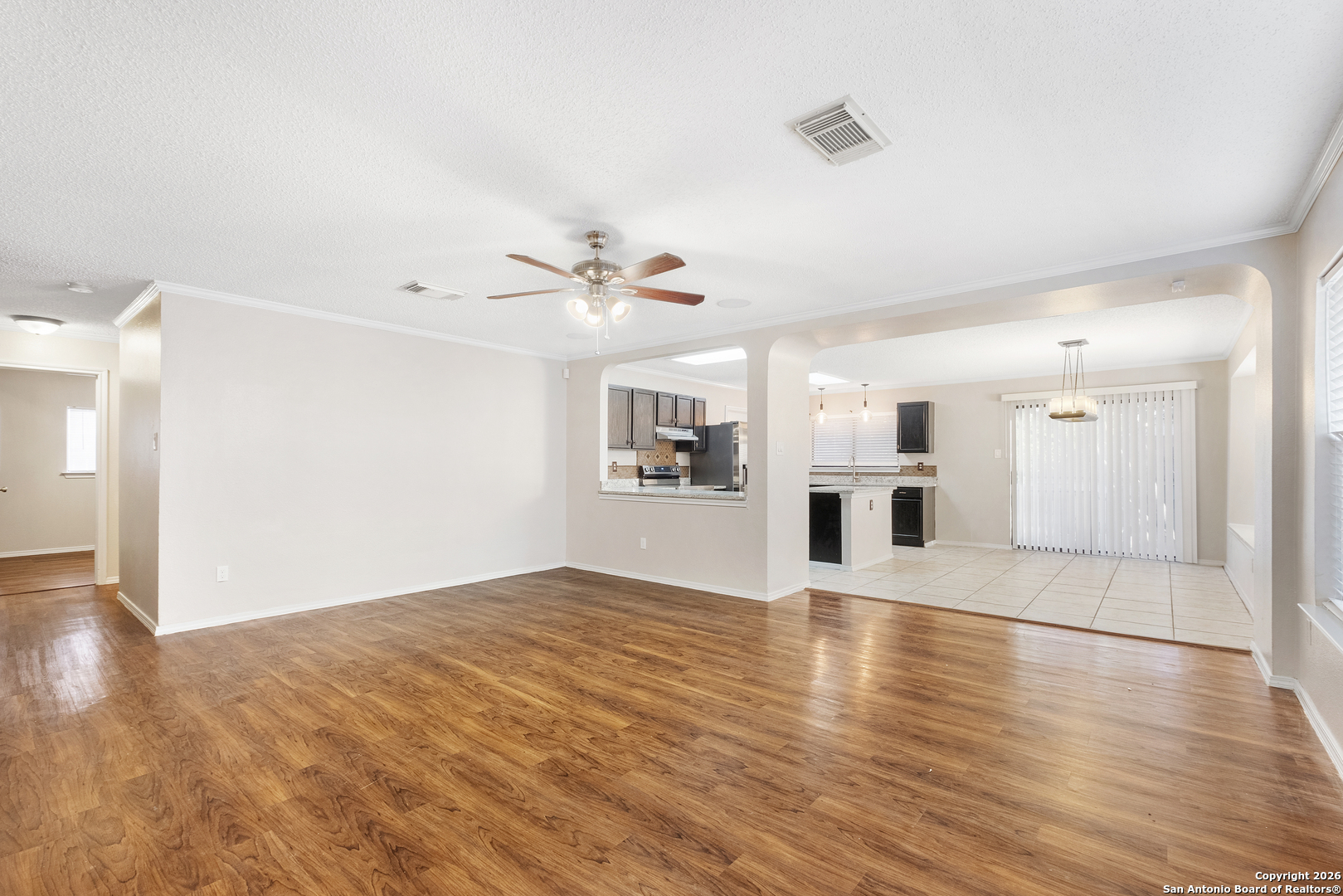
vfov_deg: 77.3
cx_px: 672
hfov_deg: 100.4
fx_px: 560
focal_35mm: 15
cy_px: 448
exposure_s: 10
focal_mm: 10
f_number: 10
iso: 400
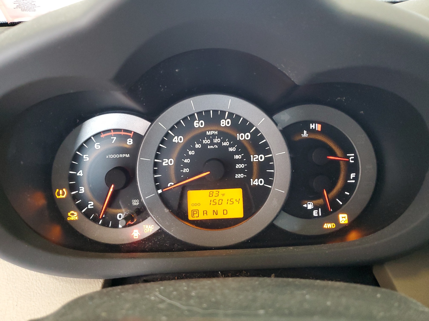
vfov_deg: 53.1
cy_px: 160
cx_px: 214
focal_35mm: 26
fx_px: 322
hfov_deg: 67.3
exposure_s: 1/60.2
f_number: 1.5
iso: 282
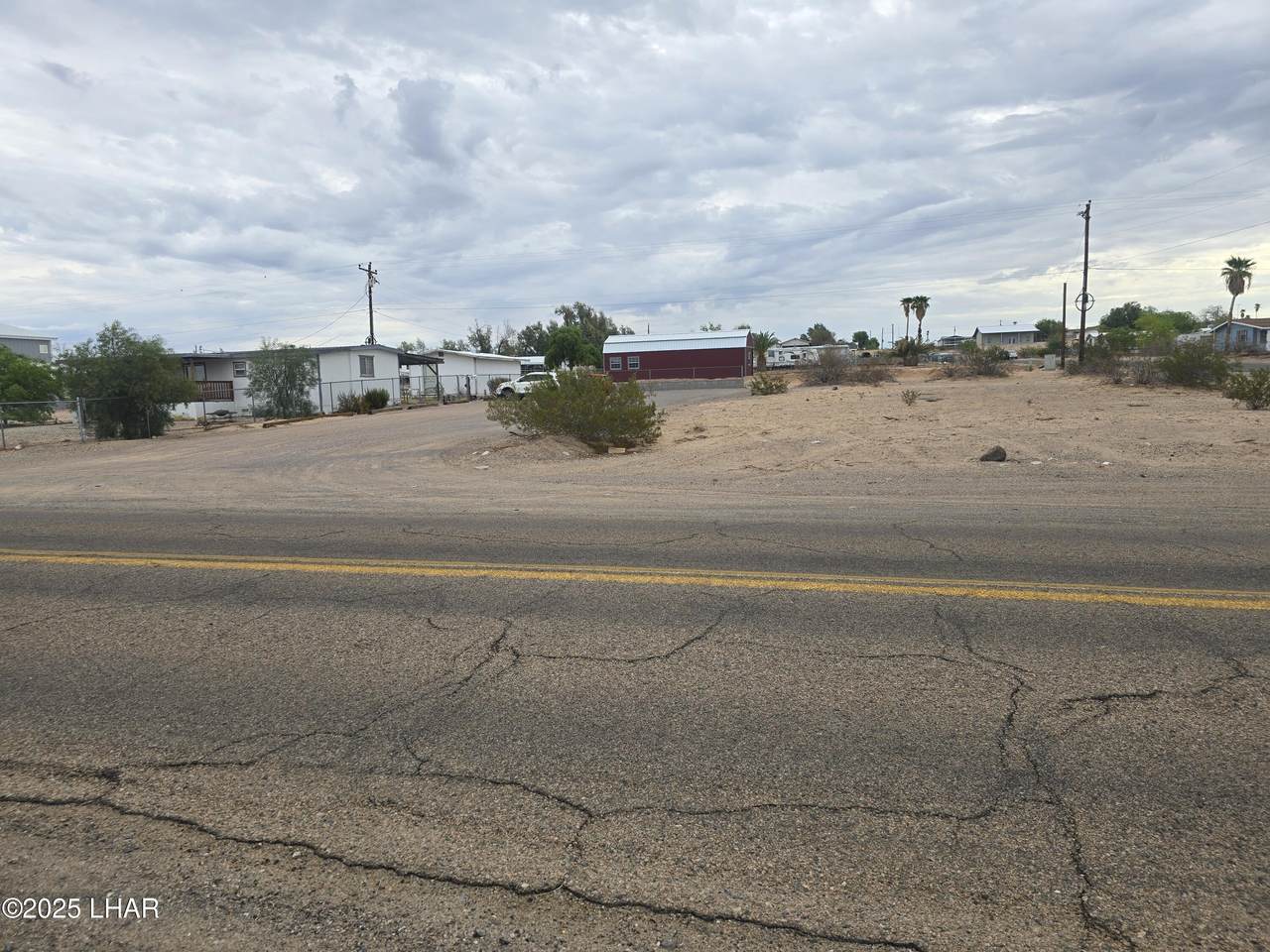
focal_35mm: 23
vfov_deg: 58.9
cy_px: 476
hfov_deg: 73.9
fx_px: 844
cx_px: 635
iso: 12
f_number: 1.7
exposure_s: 1/380
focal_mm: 6.3
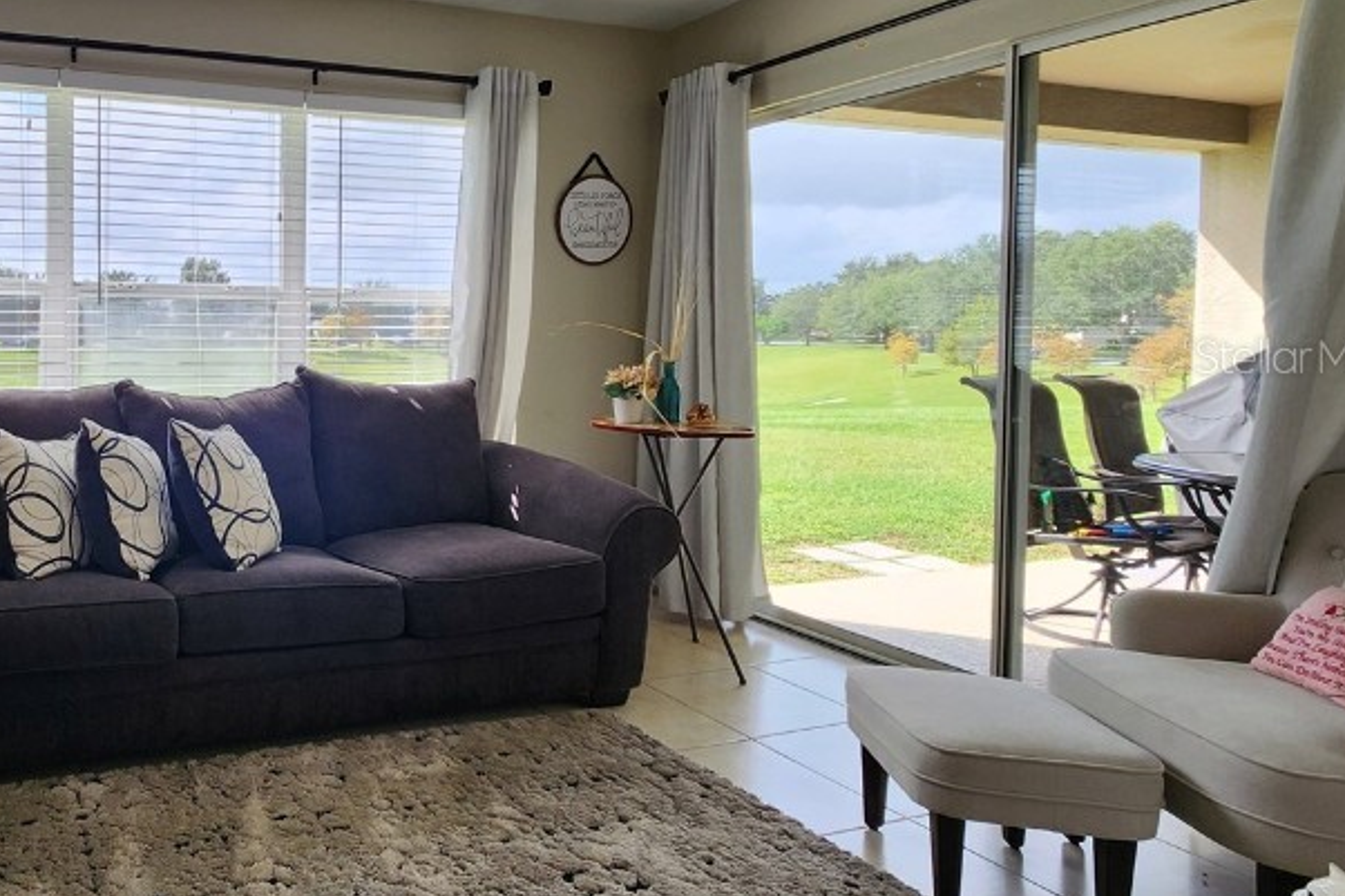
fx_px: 859
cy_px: 355
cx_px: 261
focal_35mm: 23
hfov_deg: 68.5
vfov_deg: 54.7
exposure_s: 1/229
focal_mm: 2.2
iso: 50
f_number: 2.2
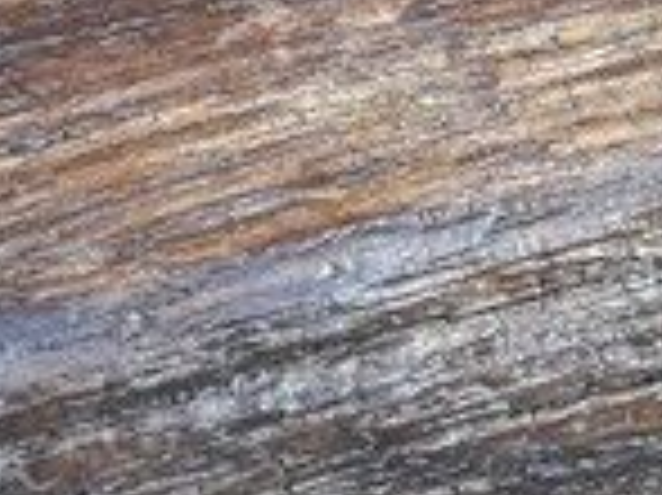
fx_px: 2809
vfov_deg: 10.0
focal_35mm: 147
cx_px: 635
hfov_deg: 13.3
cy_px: -63
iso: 100
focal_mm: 3.6
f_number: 1.9
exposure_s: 1/50
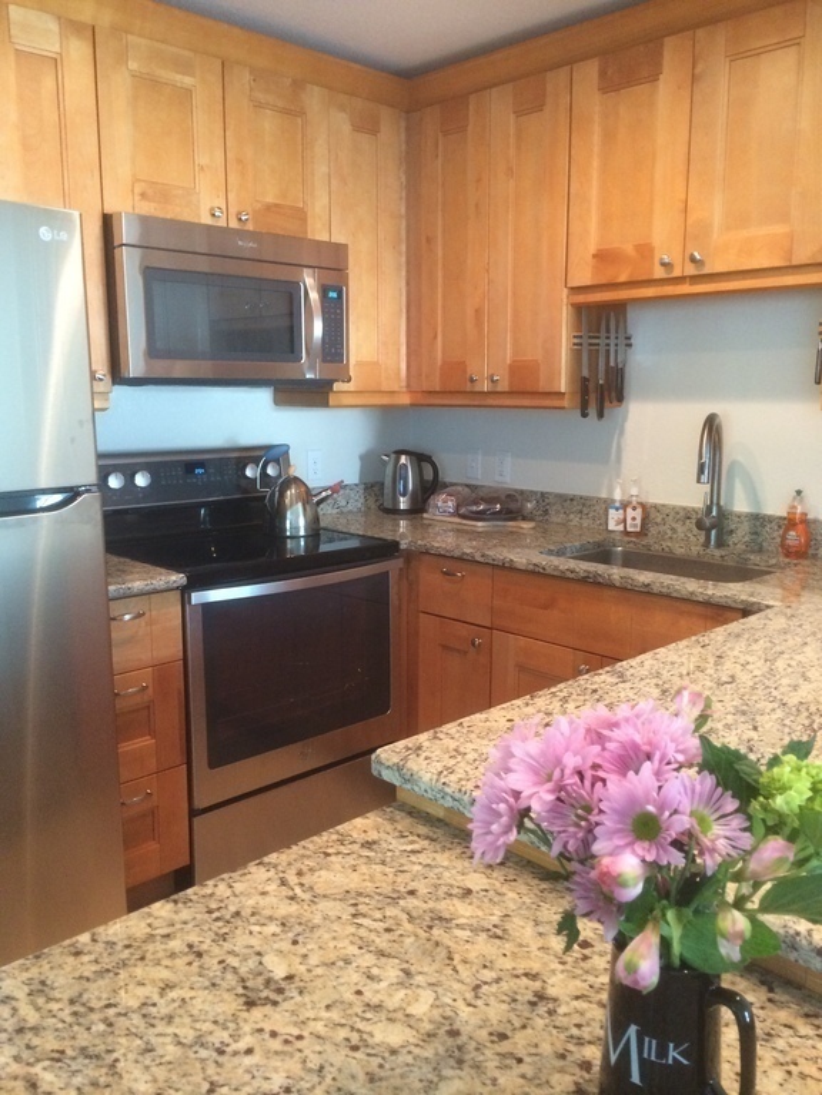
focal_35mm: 30
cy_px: 548
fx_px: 950
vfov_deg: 60.0
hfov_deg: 46.8
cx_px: 411
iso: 250
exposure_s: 1/30
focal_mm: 4.12
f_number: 2.2
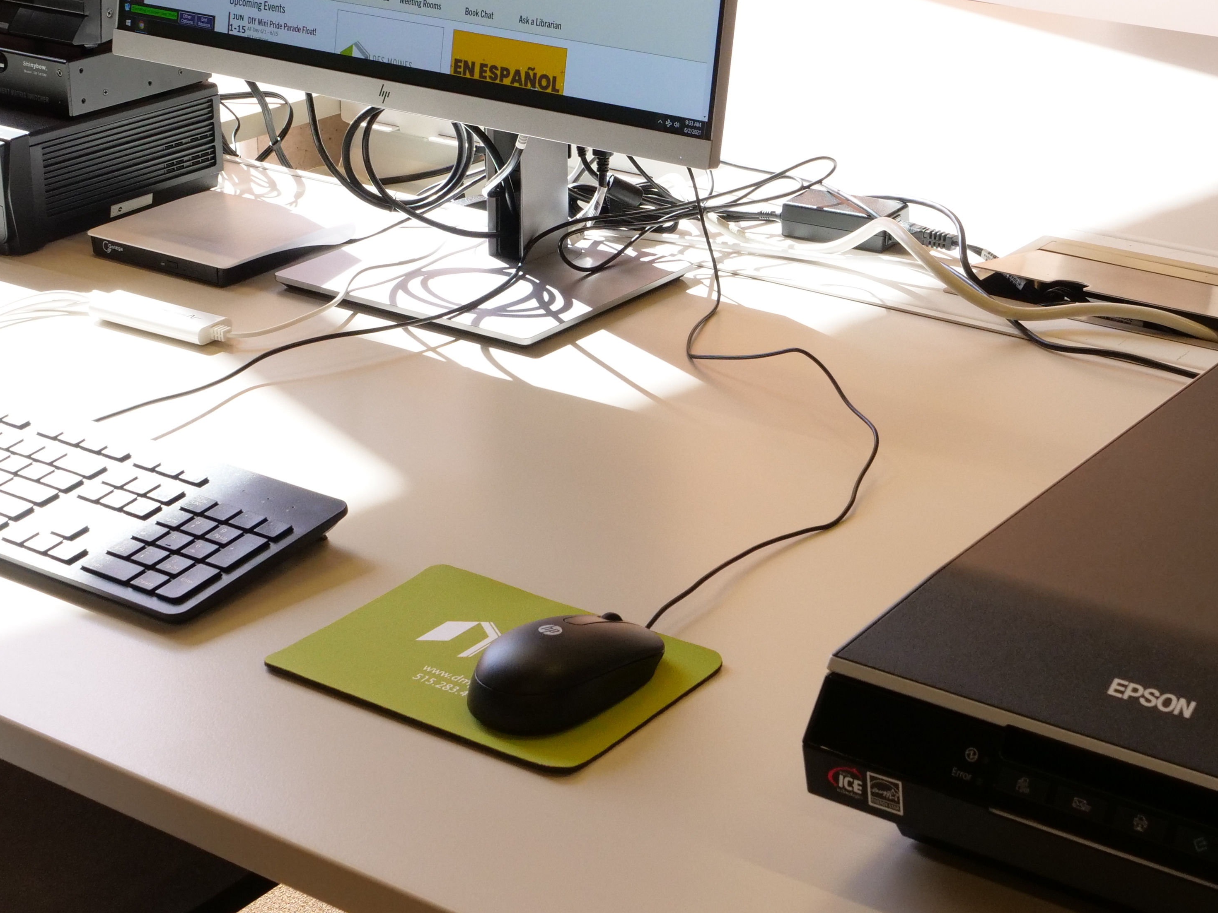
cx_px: 691
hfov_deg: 28.9
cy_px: 320
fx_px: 2357
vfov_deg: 21.9
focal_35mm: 67
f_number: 8
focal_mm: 19
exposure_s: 1/60
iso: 1250
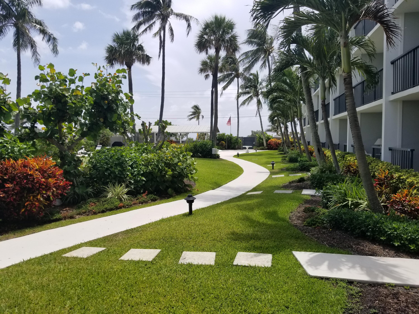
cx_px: 210
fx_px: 315
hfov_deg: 67.3
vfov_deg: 53.1
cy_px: 157
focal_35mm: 26
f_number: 1.7
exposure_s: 1/2912
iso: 50
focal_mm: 4.25
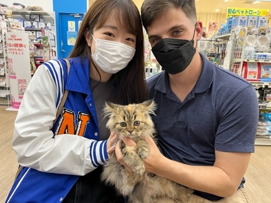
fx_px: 211
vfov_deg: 51.3
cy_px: 99
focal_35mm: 27
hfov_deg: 65.3
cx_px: 139
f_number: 1.6
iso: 125
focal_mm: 5.1
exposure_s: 1/60
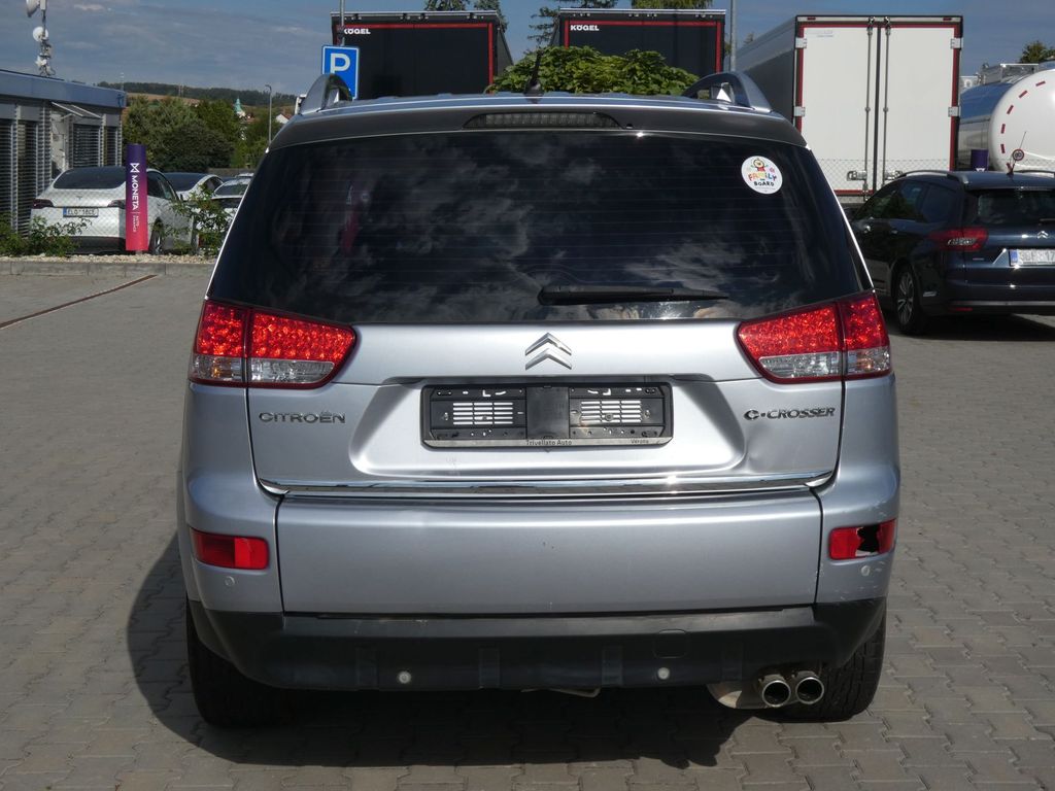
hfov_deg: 38.2
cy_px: 396
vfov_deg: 29.1
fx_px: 1524
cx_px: 528
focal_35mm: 50
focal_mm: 9
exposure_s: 1/1000
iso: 80
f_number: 5.6
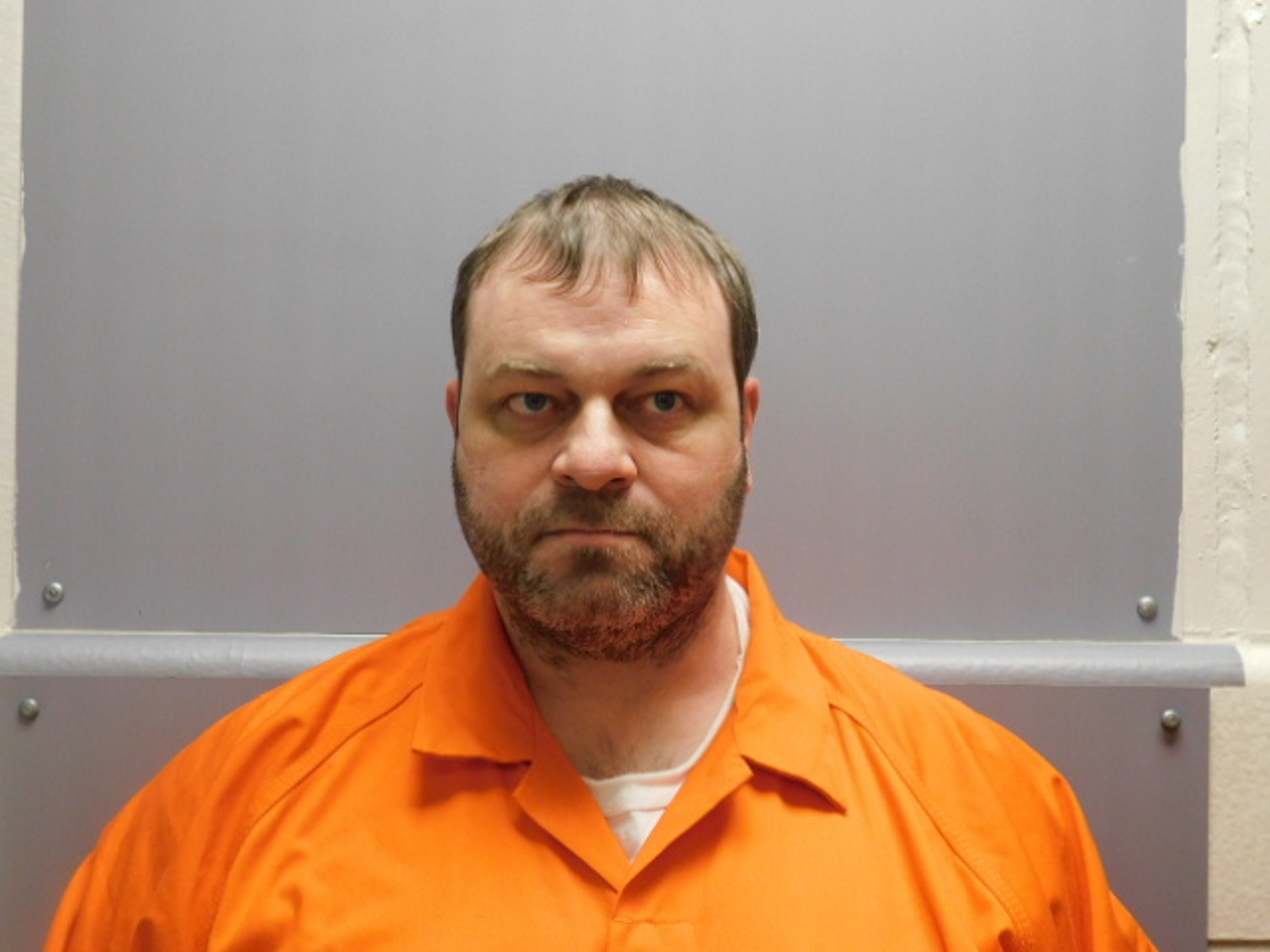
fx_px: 2165
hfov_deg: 32.7
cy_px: 476
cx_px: 635
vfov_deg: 24.8
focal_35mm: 59
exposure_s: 1/30
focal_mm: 10.4
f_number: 4
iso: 320
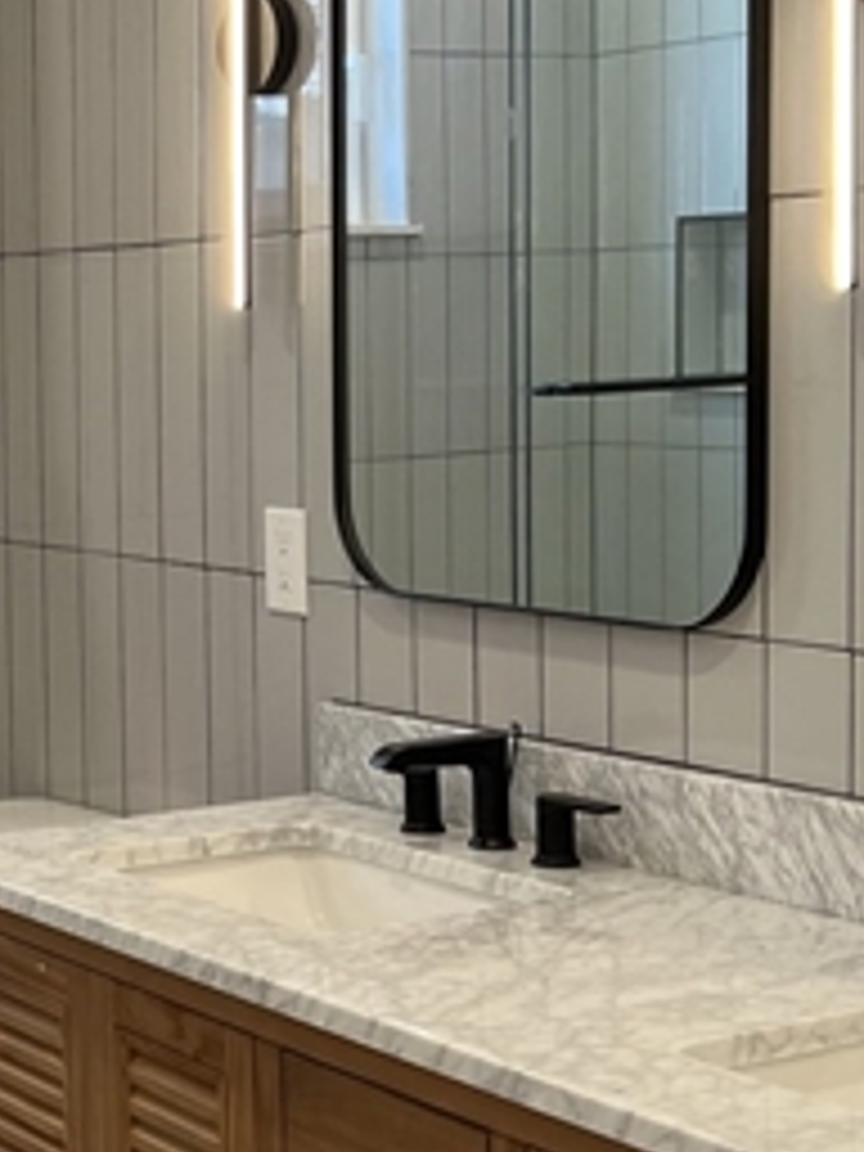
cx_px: -99
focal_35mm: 78
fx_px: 2596
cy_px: 544
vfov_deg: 25.0
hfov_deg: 18.2
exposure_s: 1/120
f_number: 1.5
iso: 125
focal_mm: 5.7
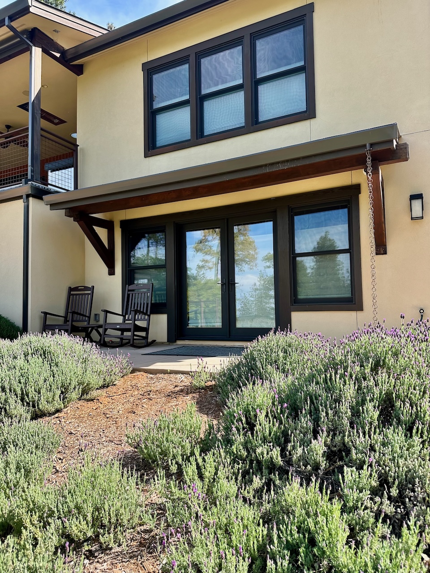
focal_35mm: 24
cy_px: 286
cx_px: 215
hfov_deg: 56.8
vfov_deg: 71.6
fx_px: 398
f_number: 1.78
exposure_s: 1/999
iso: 80
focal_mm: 6.86
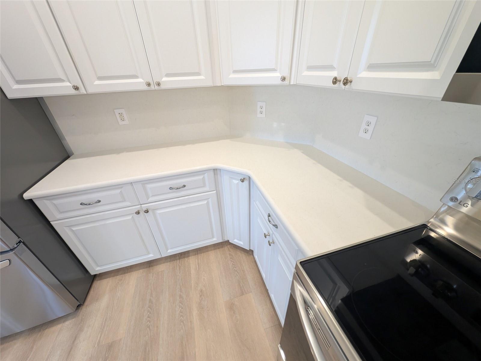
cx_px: 240
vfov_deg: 94.5
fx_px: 167
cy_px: 180
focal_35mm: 12
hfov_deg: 110.5
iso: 215
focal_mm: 2.23
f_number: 1.95
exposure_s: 1/60
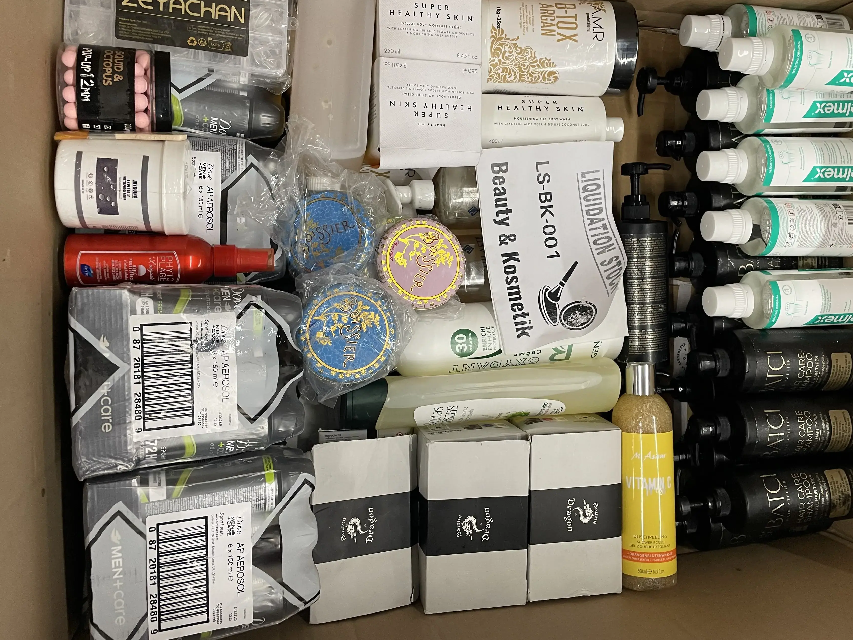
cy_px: 268
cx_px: 494
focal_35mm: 31
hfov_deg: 58.1
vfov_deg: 45.3
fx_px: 764
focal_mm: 4.2
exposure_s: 1/50
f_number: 1.6
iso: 125
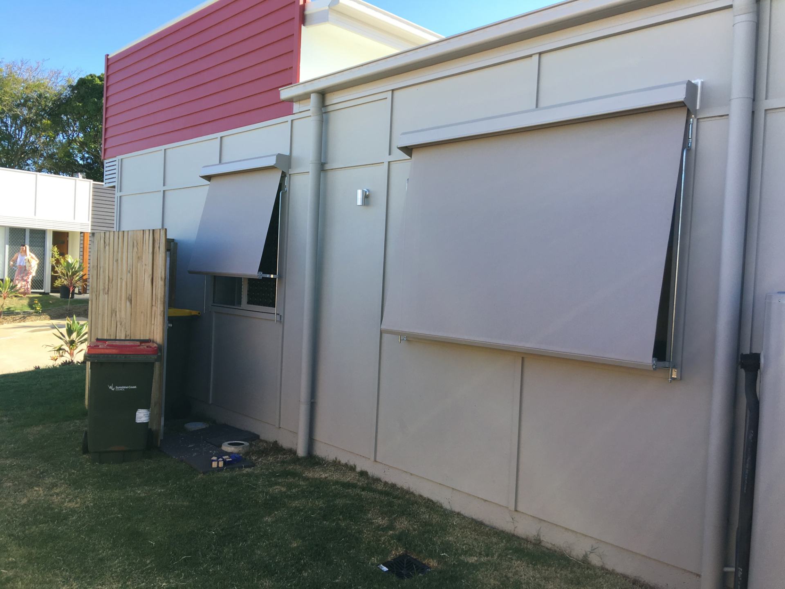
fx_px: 658
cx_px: 392
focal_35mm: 29
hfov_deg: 61.7
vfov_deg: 48.2
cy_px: 294
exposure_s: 1/422
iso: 25
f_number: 2.2
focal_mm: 4.15
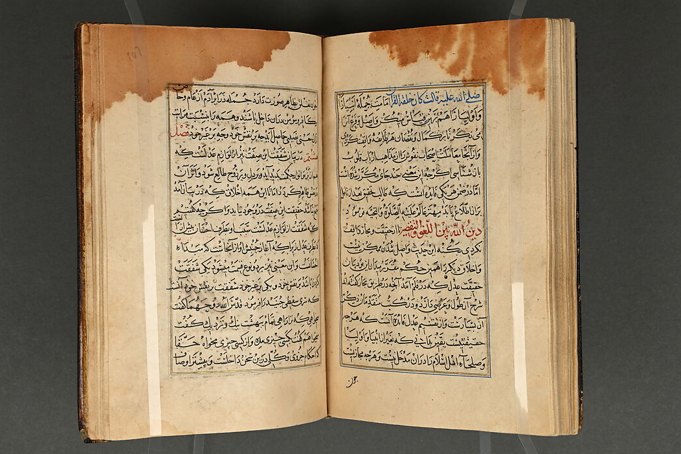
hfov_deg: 31.0
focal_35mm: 65
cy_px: 210
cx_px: 339
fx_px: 1230
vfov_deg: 20.9
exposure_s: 1/30
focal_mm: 57
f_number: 13
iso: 250
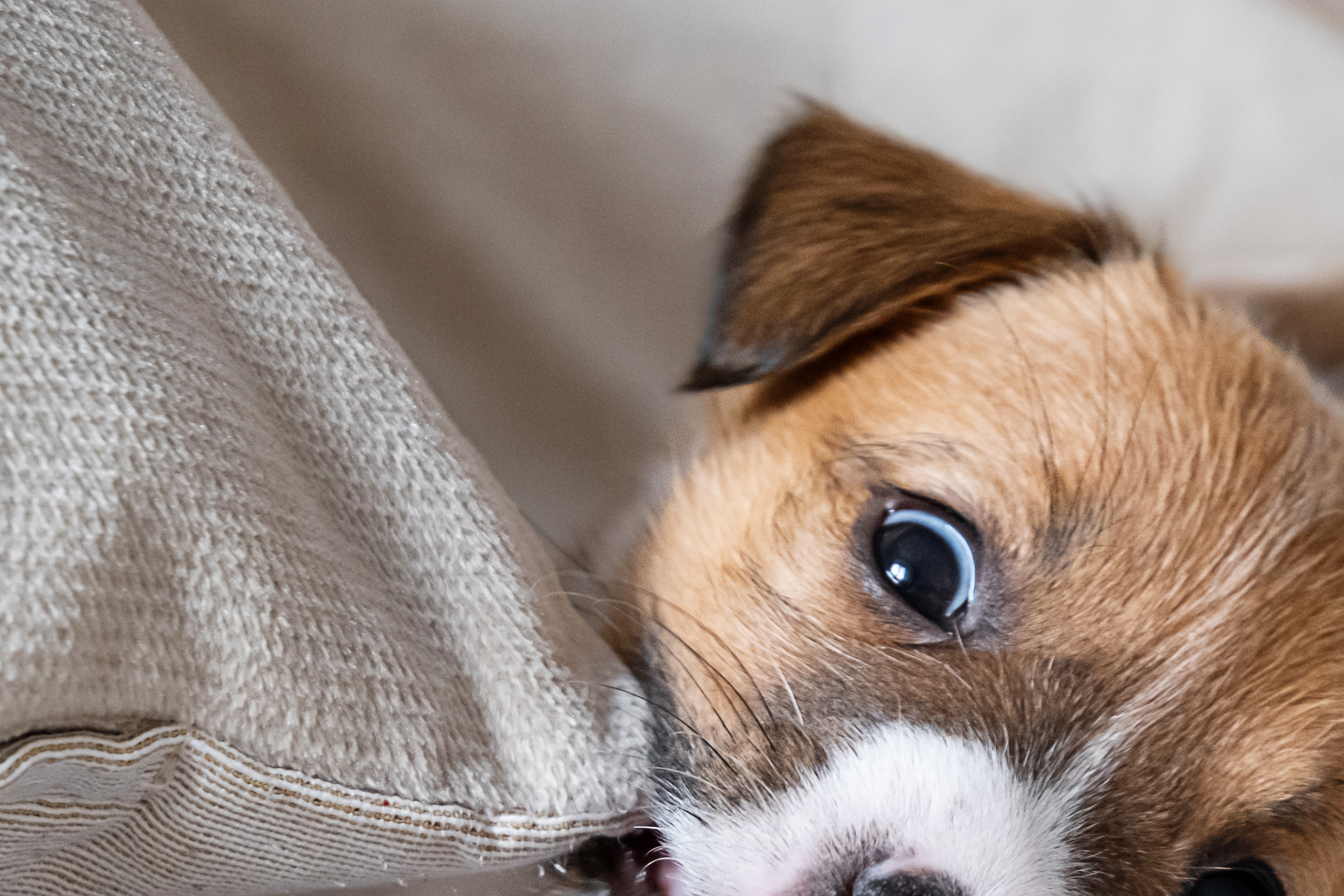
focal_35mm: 132
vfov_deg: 10.4
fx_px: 4928
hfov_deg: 15.4
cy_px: 703
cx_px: 1060
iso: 800
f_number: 4.5
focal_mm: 35.6
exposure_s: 1/60
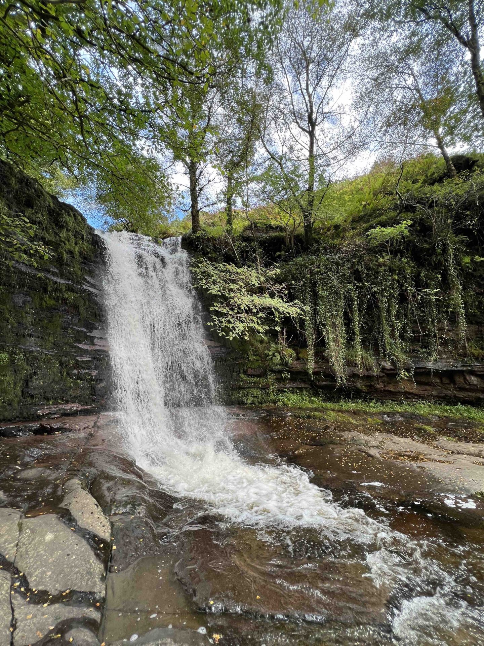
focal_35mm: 13
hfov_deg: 89.9
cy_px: 323
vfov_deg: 106.2
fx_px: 242
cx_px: 242
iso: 32
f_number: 1.8
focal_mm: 1.57
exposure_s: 1/99
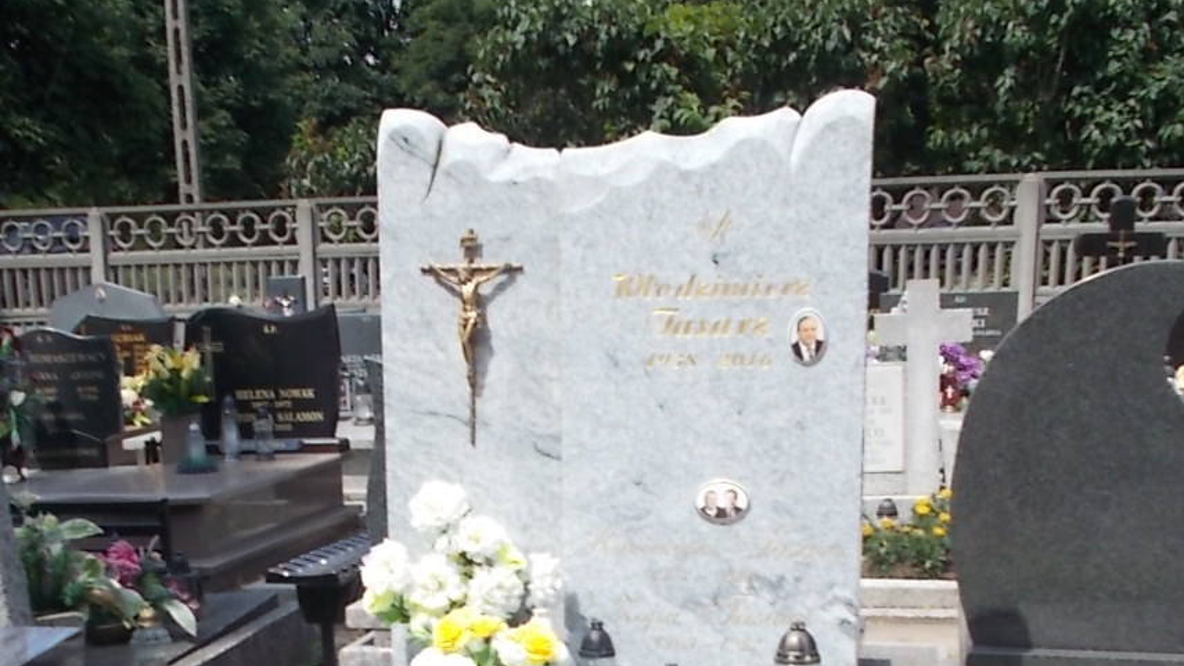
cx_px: 510
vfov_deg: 21.6
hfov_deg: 39.1
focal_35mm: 53
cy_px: 705
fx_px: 1664
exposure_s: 1/125
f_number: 8
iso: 80
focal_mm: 4.6
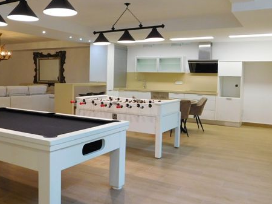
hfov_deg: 51.1
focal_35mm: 36
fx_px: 283
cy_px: 94
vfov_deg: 39.6
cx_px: 110
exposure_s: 1/30
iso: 200
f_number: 3
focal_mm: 4
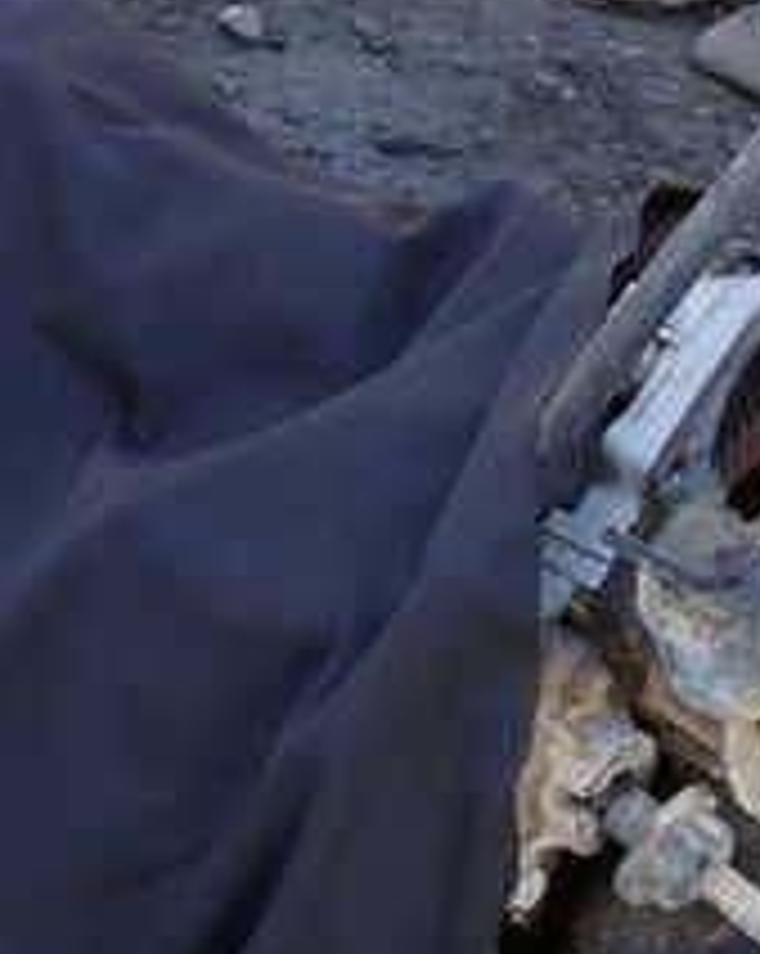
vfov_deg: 23.0
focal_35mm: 83
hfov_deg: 15.9
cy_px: 400
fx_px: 2339
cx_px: 1345
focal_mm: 5.4
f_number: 3.2
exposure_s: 1/100
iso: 100
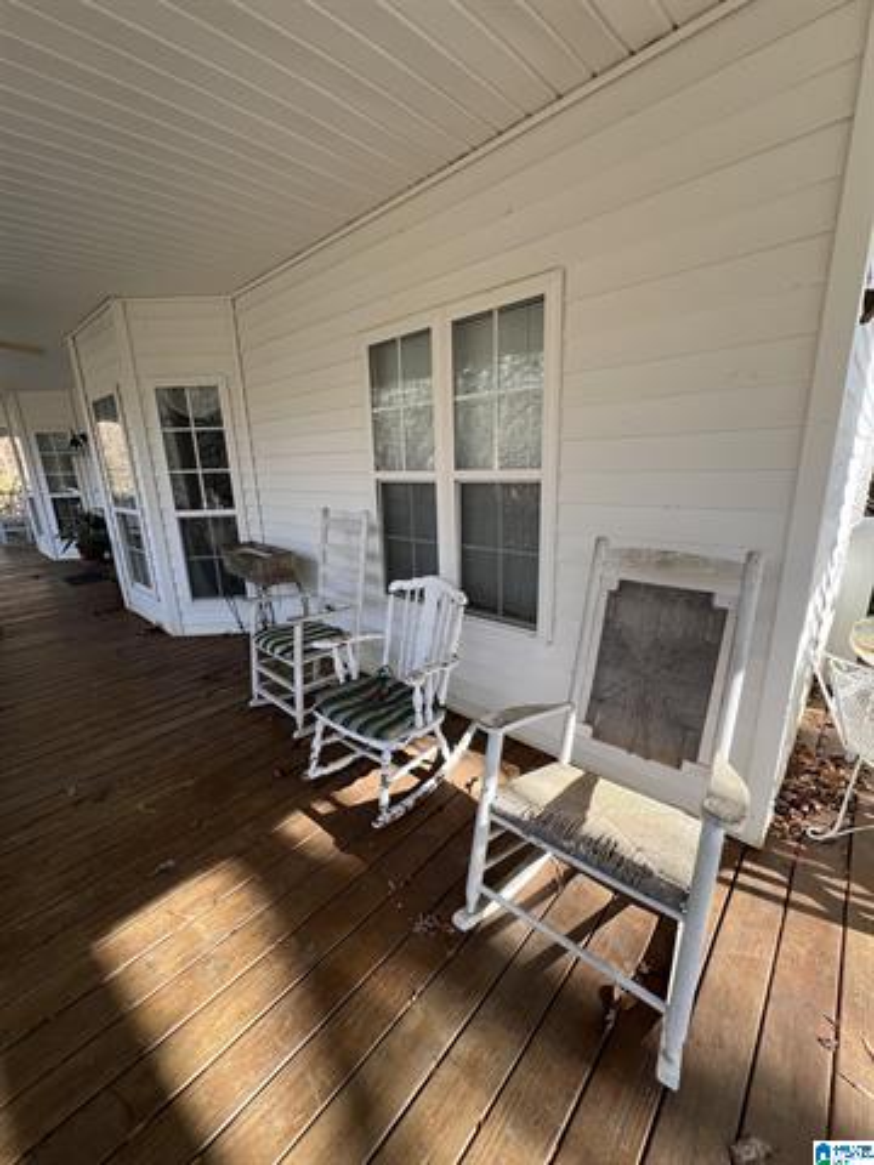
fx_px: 438
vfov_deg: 106.2
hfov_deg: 89.9
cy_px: 582
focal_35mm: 13
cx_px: 437
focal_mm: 1.57
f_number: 1.8
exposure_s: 1/204
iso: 32
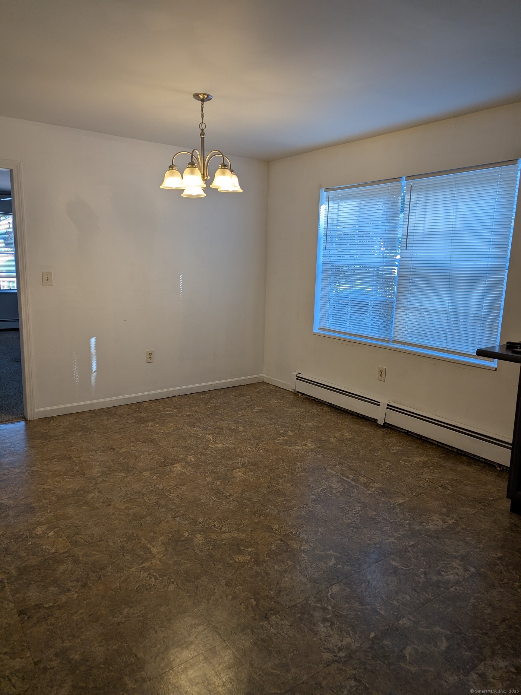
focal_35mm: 24
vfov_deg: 71.6
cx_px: 260
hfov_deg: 56.8
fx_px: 482
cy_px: 348
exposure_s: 1/120
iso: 52
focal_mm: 6.81
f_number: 1.85
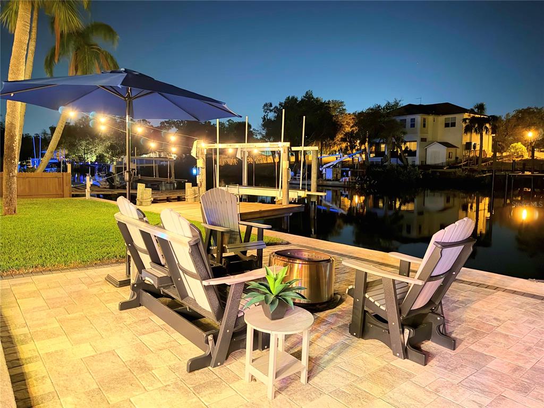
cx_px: 272
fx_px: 377
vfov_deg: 56.8
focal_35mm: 24
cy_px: 204
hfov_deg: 71.6
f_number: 1.78
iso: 4000
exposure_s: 1/9
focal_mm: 6.76
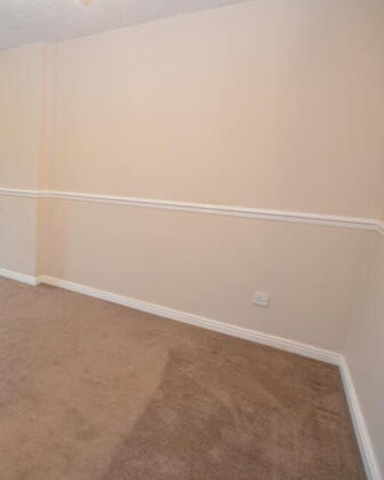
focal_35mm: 22
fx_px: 313
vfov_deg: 75.1
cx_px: 26
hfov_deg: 53.7
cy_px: 237
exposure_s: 1/60
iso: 1100
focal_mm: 10
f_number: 3.5
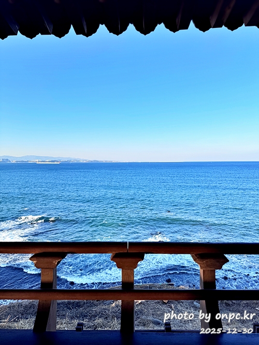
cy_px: 172
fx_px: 240
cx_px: 130
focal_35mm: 24
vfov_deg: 71.6
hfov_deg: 56.8
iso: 80
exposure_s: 1/2710
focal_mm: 6.76
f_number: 1.78
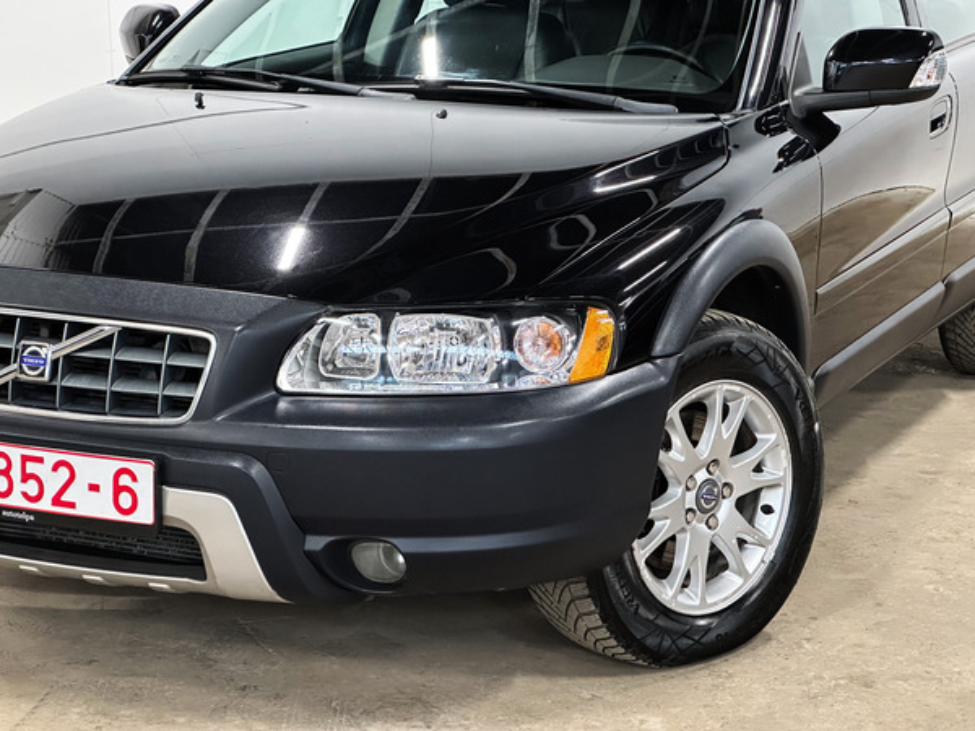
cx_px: 488
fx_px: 2169
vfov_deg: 19.1
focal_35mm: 77
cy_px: 366
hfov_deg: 25.3
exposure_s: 1/35
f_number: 2.8
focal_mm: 9
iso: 800
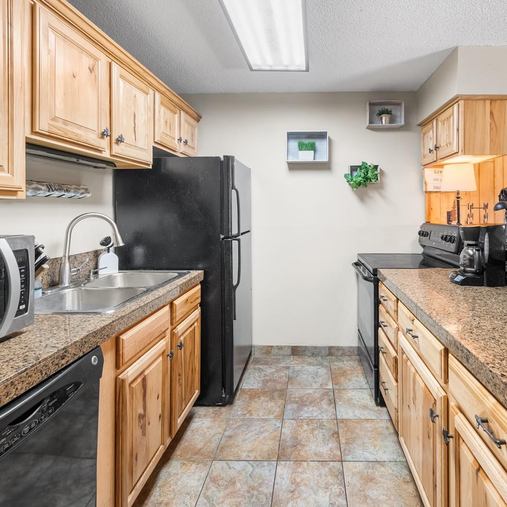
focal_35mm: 18
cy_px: 253
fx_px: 298
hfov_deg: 80.3
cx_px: 288
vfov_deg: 80.7
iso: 8000
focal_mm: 14
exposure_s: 1/15
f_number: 8
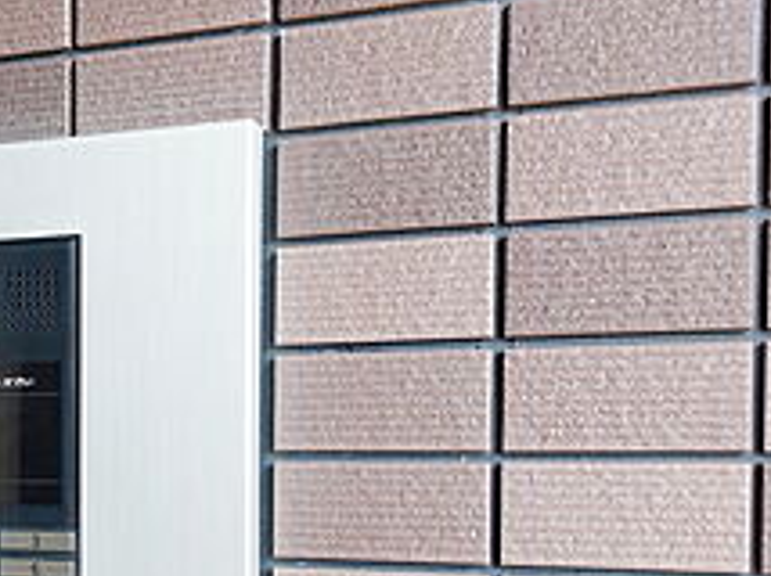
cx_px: 22
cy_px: 499
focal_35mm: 57
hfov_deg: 31.6
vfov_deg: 25.0
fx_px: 1268
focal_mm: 5.23
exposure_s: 1/24
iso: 40
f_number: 1.8
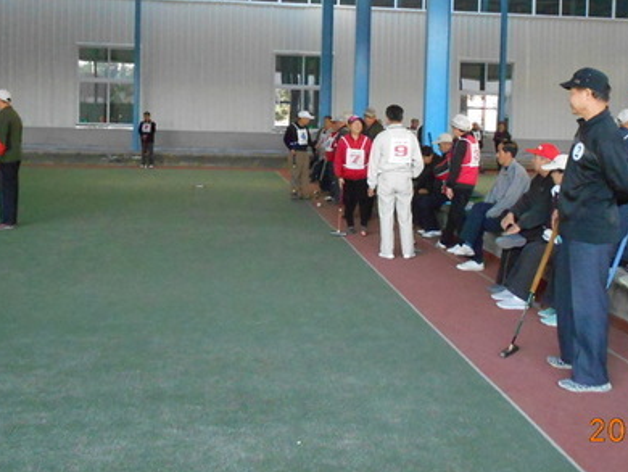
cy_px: 142
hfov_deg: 46.7
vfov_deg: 35.5
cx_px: 337
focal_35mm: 40
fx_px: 726
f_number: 3.2
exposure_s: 1/400
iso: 800
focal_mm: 4.6
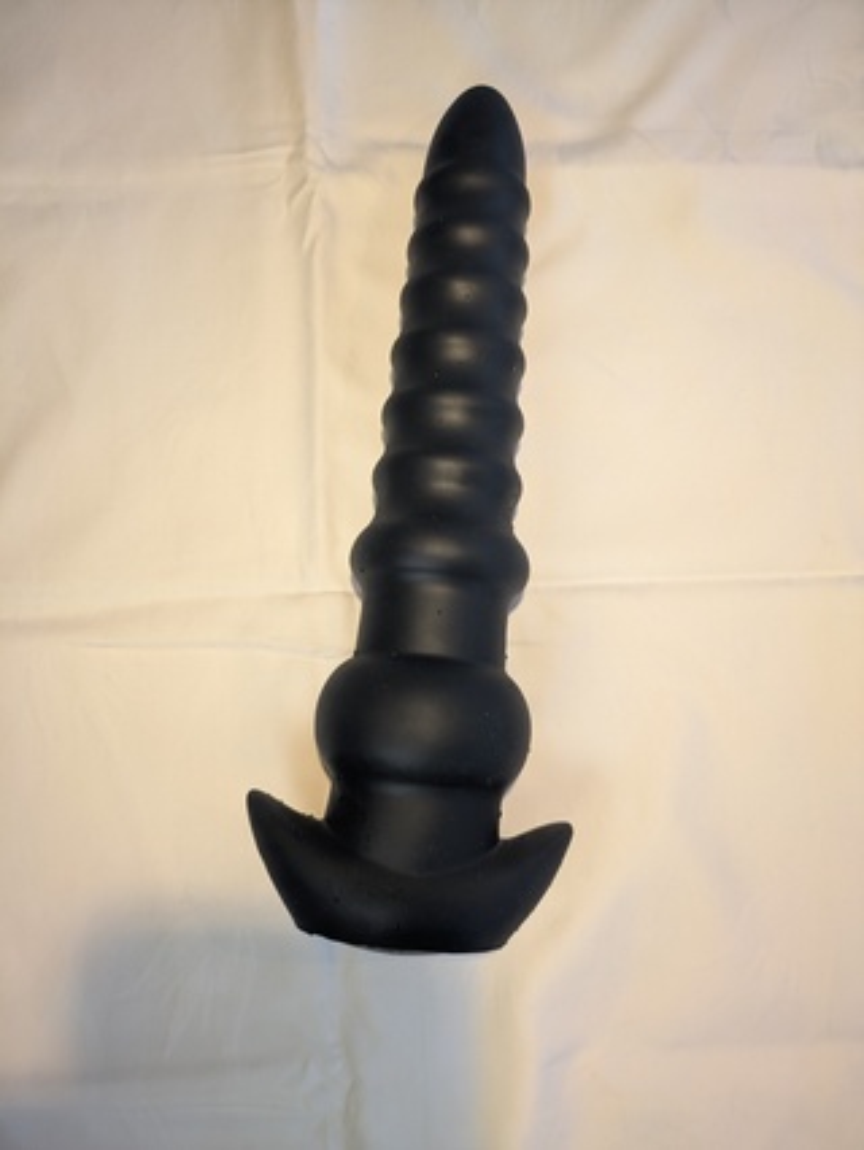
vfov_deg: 69.4
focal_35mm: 25
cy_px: 575
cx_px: 432
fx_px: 831
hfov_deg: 54.9
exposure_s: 1/123
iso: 78
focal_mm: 5.43
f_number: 1.89
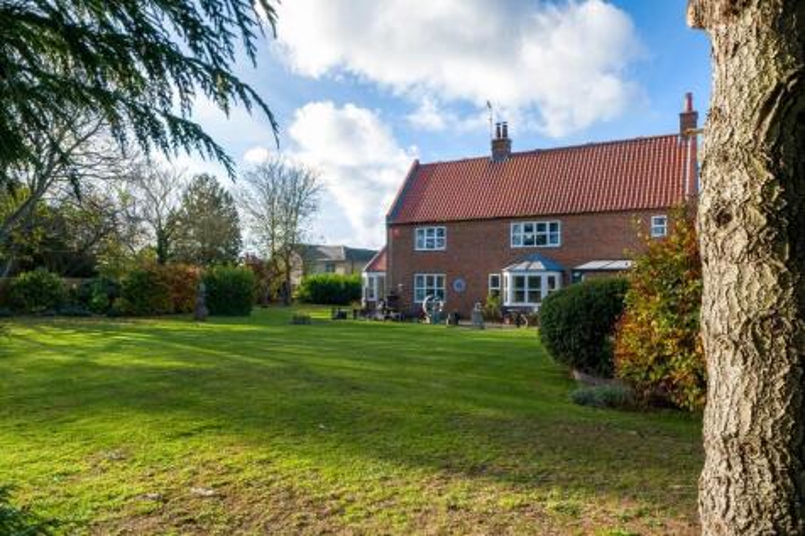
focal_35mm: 24
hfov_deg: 73.8
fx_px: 536
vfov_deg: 53.1
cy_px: 268
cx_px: 402
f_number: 13
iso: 160
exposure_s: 1/50
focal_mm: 16
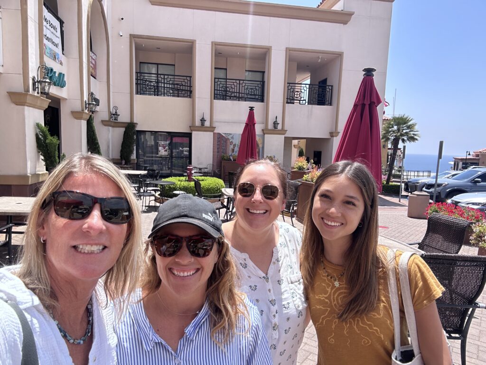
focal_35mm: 23
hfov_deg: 73.9
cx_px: 243
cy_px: 182
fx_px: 323
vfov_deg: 58.9
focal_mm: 2.69
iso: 25
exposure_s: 1/552
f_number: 1.9
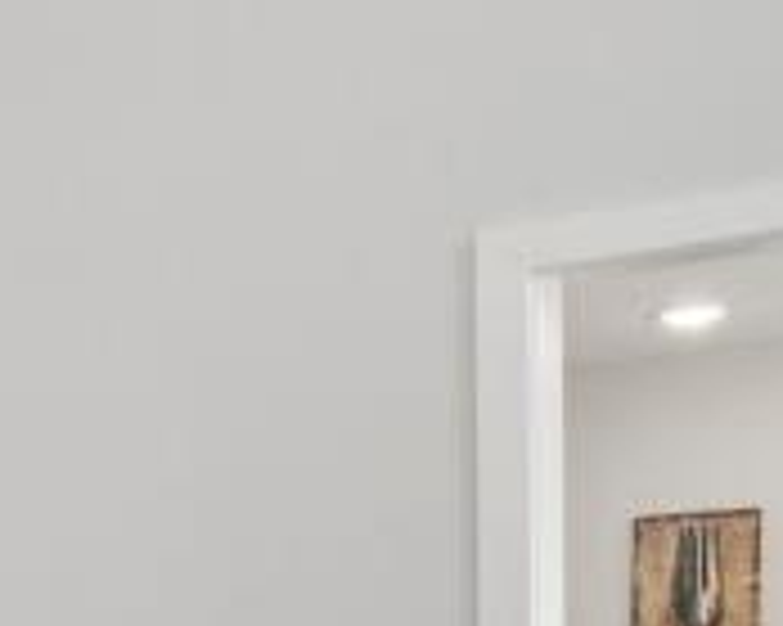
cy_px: 948
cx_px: -1292
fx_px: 2617
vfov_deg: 12.9
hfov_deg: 12.1
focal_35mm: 113
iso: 320
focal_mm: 14
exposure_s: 1/30
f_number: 9
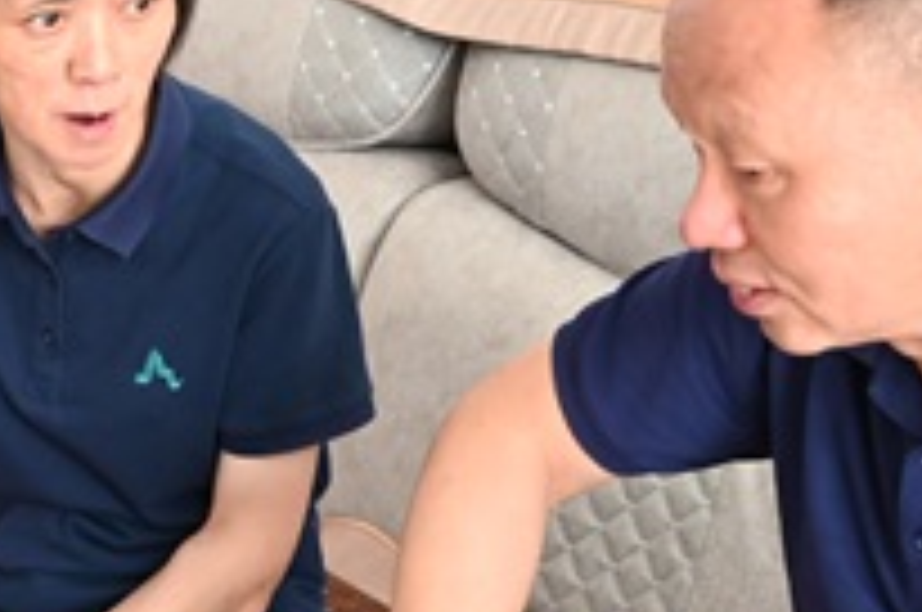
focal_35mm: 129
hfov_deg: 15.6
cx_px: -31
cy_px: 585
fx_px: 3299
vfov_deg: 10.5
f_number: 4.8
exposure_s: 1/40
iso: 2200
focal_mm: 33
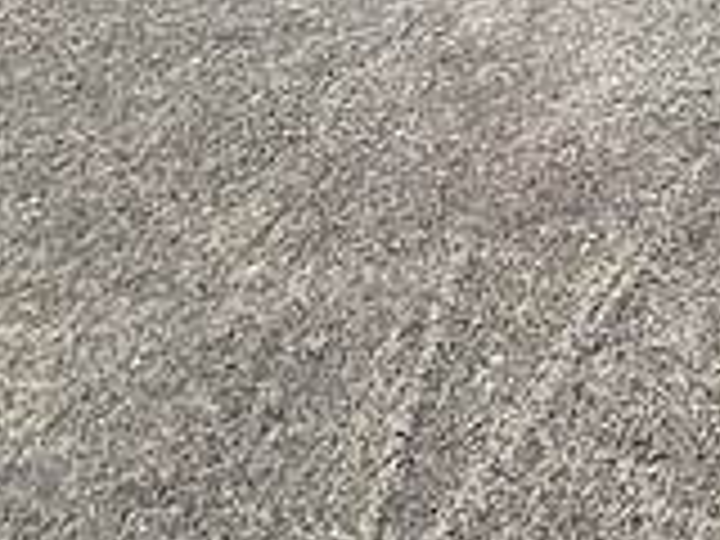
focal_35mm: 83
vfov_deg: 11.0
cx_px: 1215
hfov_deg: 19.1
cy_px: -1098
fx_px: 1726
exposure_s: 1/321
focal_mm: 1.74
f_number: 2.2
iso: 32
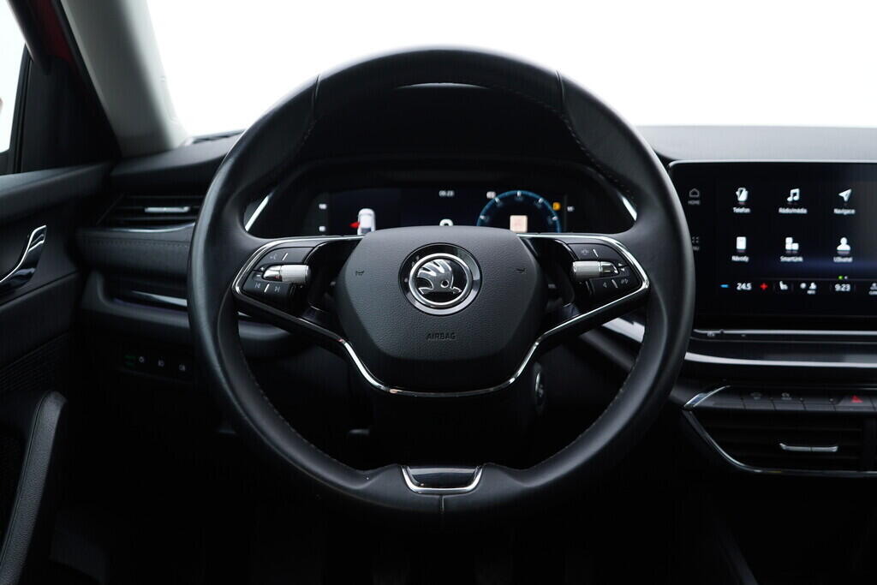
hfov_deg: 53.1
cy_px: 292
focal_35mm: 36
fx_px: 877
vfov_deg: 36.9
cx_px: 438
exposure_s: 1/40
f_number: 2.8
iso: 160
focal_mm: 24
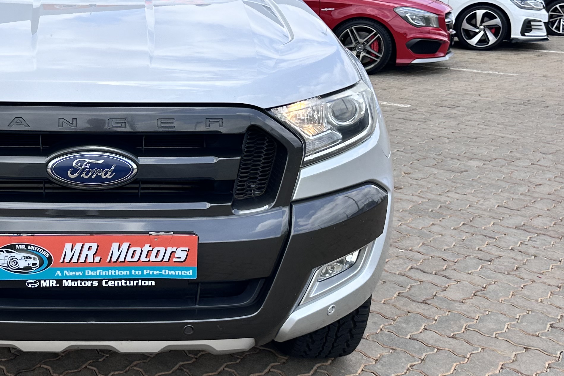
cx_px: 109
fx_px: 830
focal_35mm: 53
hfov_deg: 36.2
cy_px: 103
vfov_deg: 25.3
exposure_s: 1/2809
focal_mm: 6.86
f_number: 1.78
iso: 80
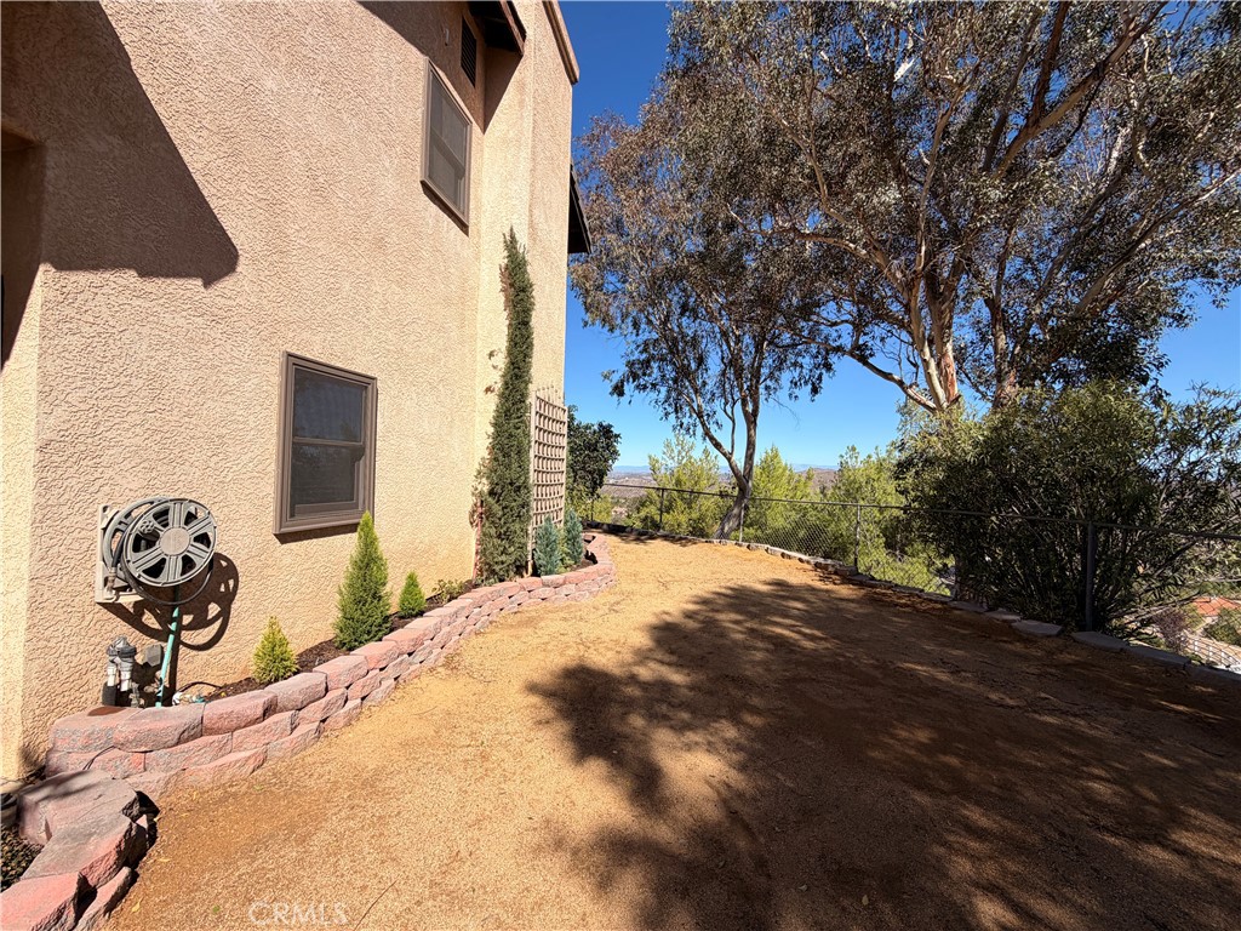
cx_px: 620
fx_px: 502
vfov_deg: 85.7
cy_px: 466
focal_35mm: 14
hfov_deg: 102.1
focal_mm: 2.22
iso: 20
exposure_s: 1/955
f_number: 2.2
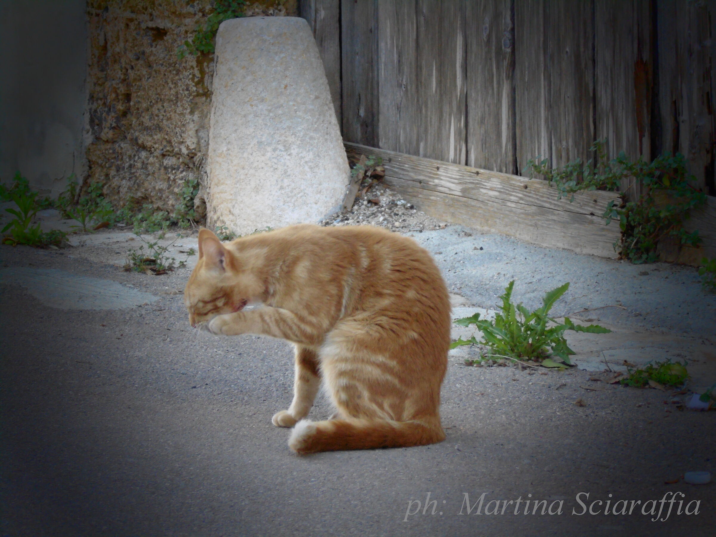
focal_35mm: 165
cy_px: 268
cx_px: 358
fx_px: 3413
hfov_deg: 12.0
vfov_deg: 9.0
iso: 400
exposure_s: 1/100
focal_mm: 30.2
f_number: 5.3
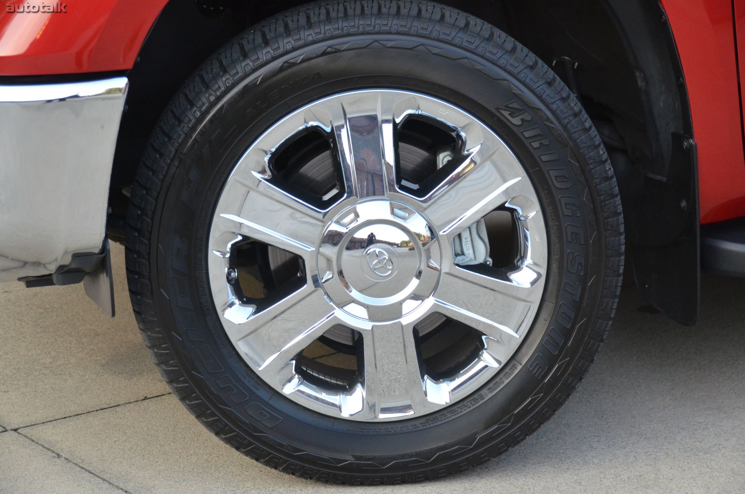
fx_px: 1859
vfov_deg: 15.1
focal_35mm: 90
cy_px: 247
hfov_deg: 22.7
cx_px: 372
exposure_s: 1/400
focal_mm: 60
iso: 1600
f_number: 4.8
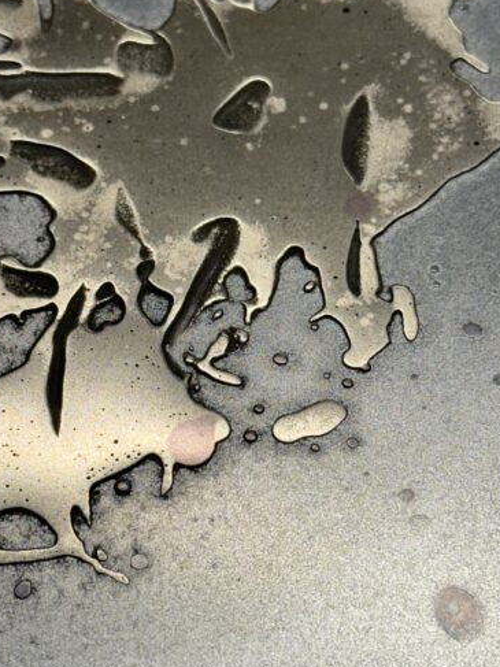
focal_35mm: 101
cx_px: 226
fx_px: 1946
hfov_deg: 14.6
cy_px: 378
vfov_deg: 19.4
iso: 50
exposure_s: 1/166
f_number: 1.78
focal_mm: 6.76
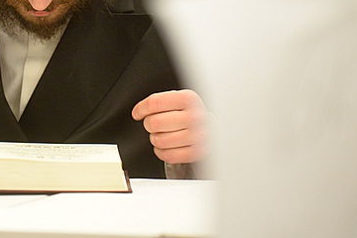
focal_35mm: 289
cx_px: 37
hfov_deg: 7.1
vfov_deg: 4.8
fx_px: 2866
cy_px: 23
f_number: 2.8
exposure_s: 1/100
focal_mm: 130
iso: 2500
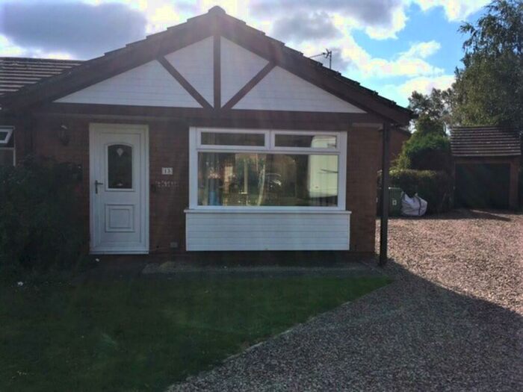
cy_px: 196
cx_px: 262
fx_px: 438
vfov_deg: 48.2
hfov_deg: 61.7
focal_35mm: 29
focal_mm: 4.15
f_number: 2.2
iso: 25
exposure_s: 1/1923
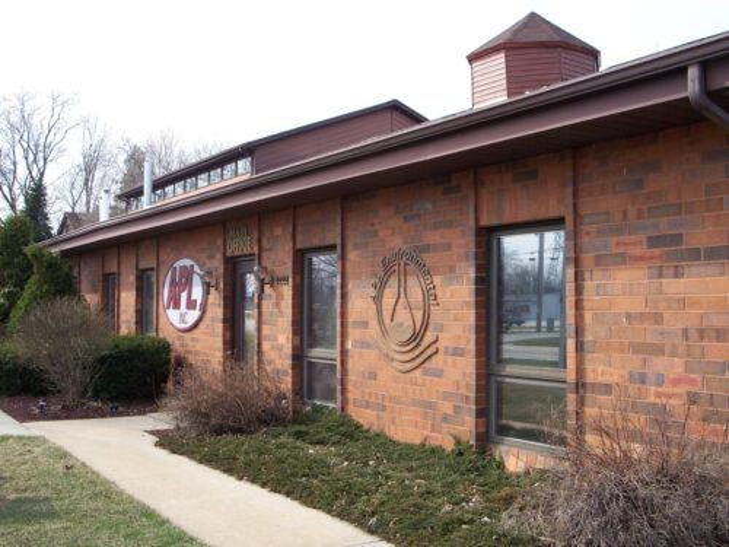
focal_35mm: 38
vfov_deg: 37.7
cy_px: 274
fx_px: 800
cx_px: 364
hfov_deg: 49.0
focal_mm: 8
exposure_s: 1/250
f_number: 4.8
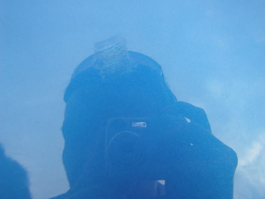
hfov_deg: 51.4
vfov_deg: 39.7
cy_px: 100
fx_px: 276
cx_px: 132
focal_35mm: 36
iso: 50
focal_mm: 4.7
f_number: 5.2
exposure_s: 1/170
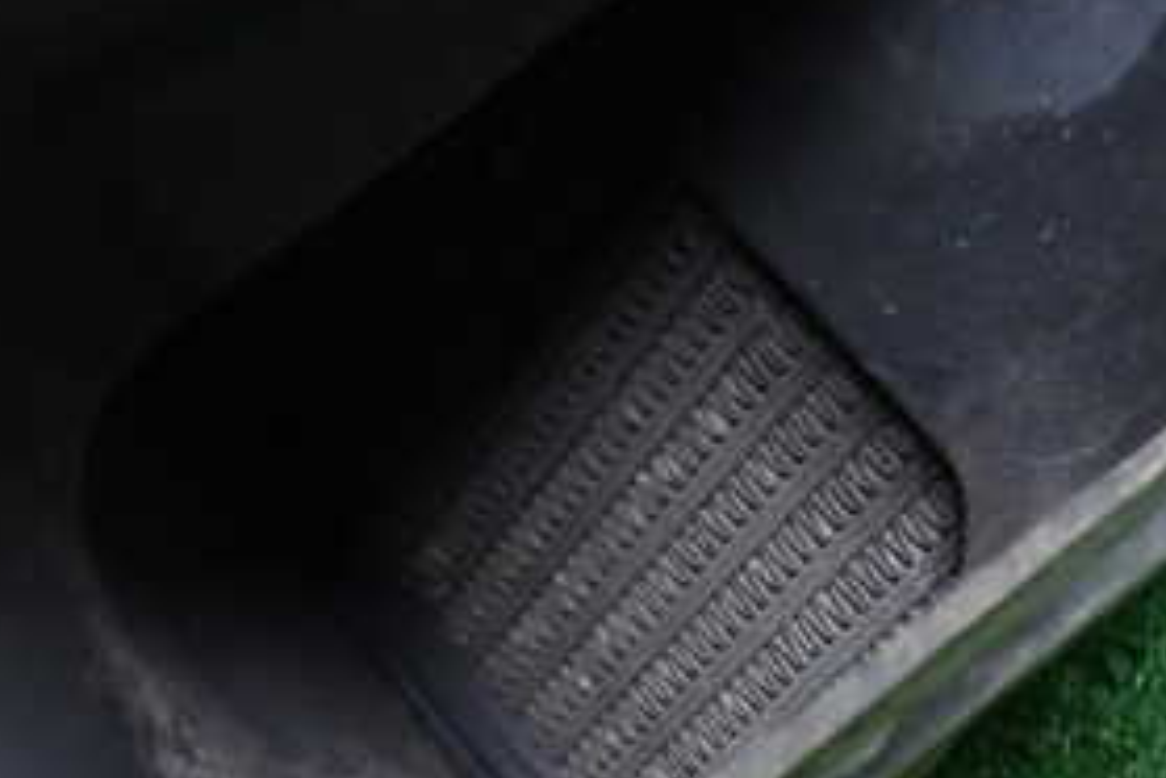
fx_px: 2170
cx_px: 719
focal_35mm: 67
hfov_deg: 30.0
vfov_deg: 20.2
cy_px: 552
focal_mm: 5.4
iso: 400
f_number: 2.3
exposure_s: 1/30
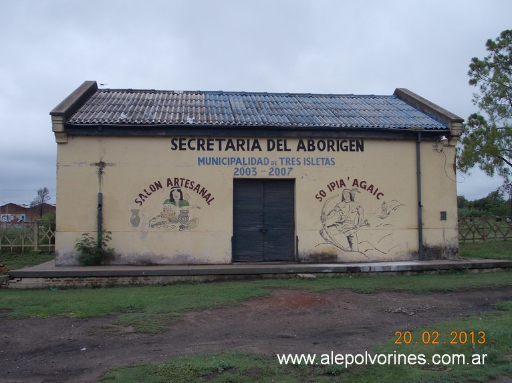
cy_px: 192
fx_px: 562
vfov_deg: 37.7
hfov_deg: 49.0
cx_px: 256
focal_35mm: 38
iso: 80
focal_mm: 5.3
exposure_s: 1/320
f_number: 6.2
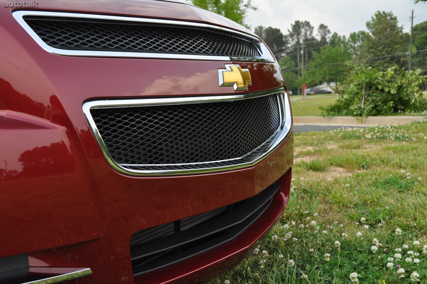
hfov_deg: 46.4
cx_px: 214
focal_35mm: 42
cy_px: 142
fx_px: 498
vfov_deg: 31.8
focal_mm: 28
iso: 280
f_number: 8
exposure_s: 1/60
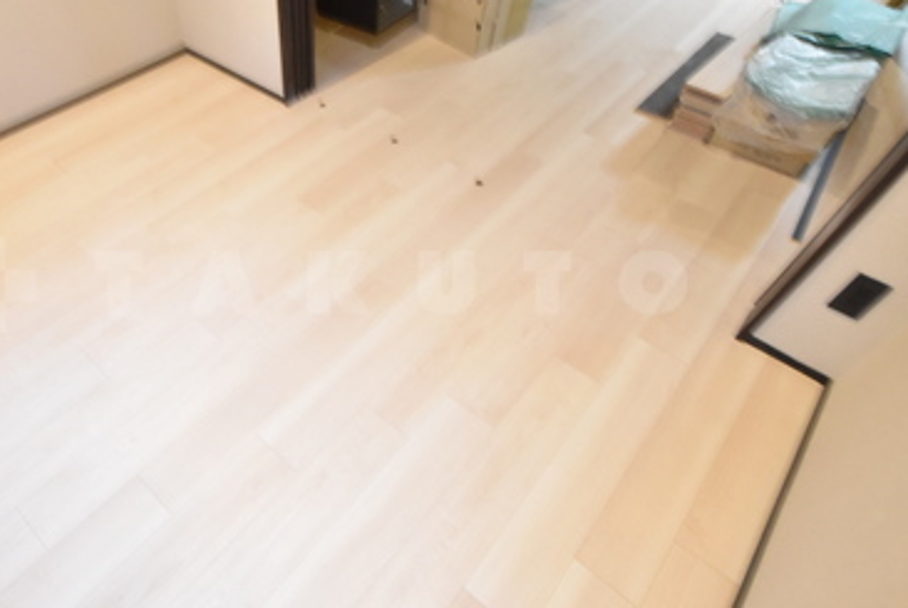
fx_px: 530
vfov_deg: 59.6
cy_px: 285
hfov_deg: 78.9
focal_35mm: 21
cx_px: 315
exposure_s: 1/13
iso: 1600
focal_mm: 8
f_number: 4.5
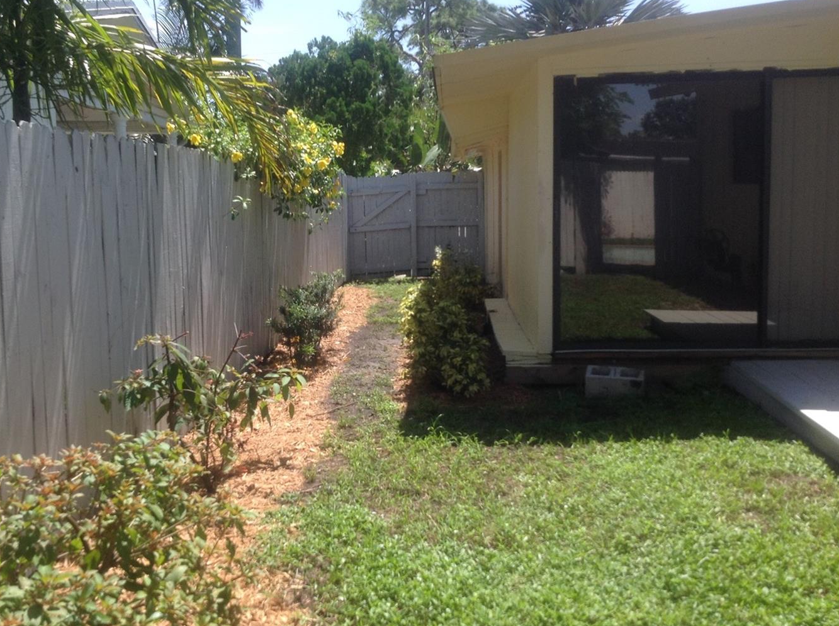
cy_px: 289
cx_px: 394
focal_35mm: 42
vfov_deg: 34.2
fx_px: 1016
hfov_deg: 44.8
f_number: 2.4
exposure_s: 1/1163
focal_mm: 4.28
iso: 50
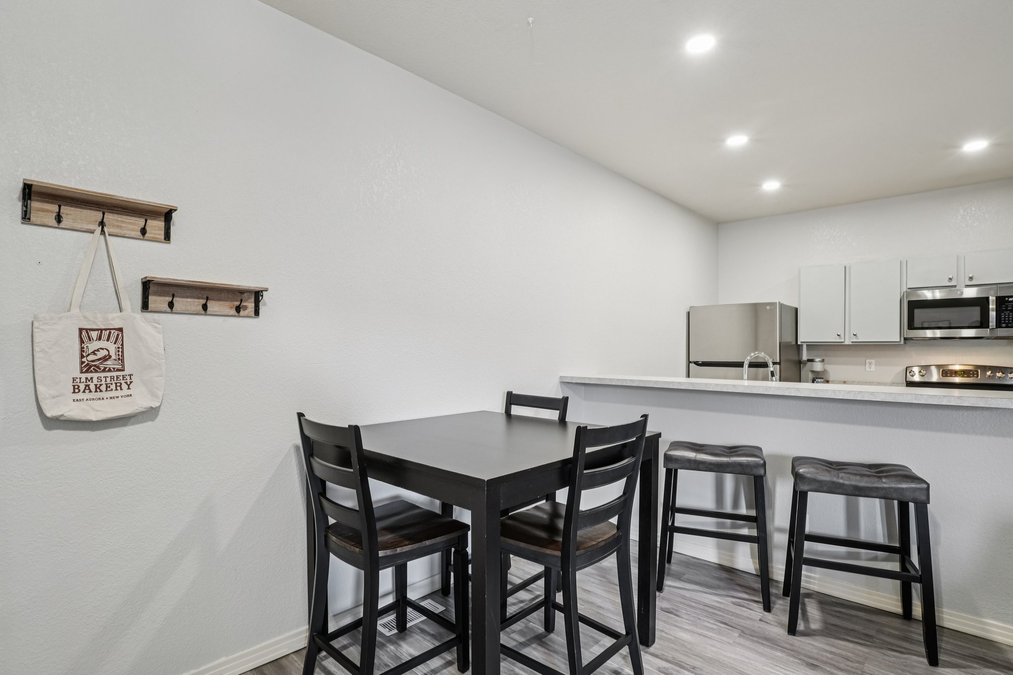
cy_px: 338
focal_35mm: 16
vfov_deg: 72.0
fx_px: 464
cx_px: 506
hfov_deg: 95.0
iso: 400
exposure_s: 1/6
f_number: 8
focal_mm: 11
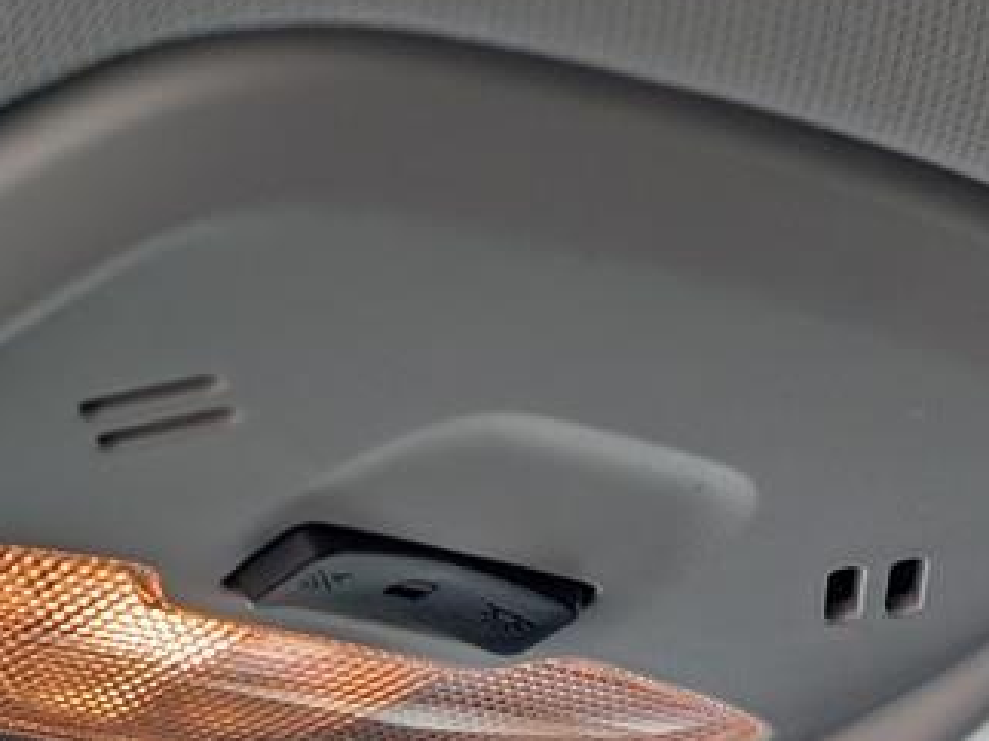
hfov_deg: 20.2
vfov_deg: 15.2
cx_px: 334
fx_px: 2770
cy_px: 398
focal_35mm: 97
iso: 28
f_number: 1.68
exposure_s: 1/400
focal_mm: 6.9
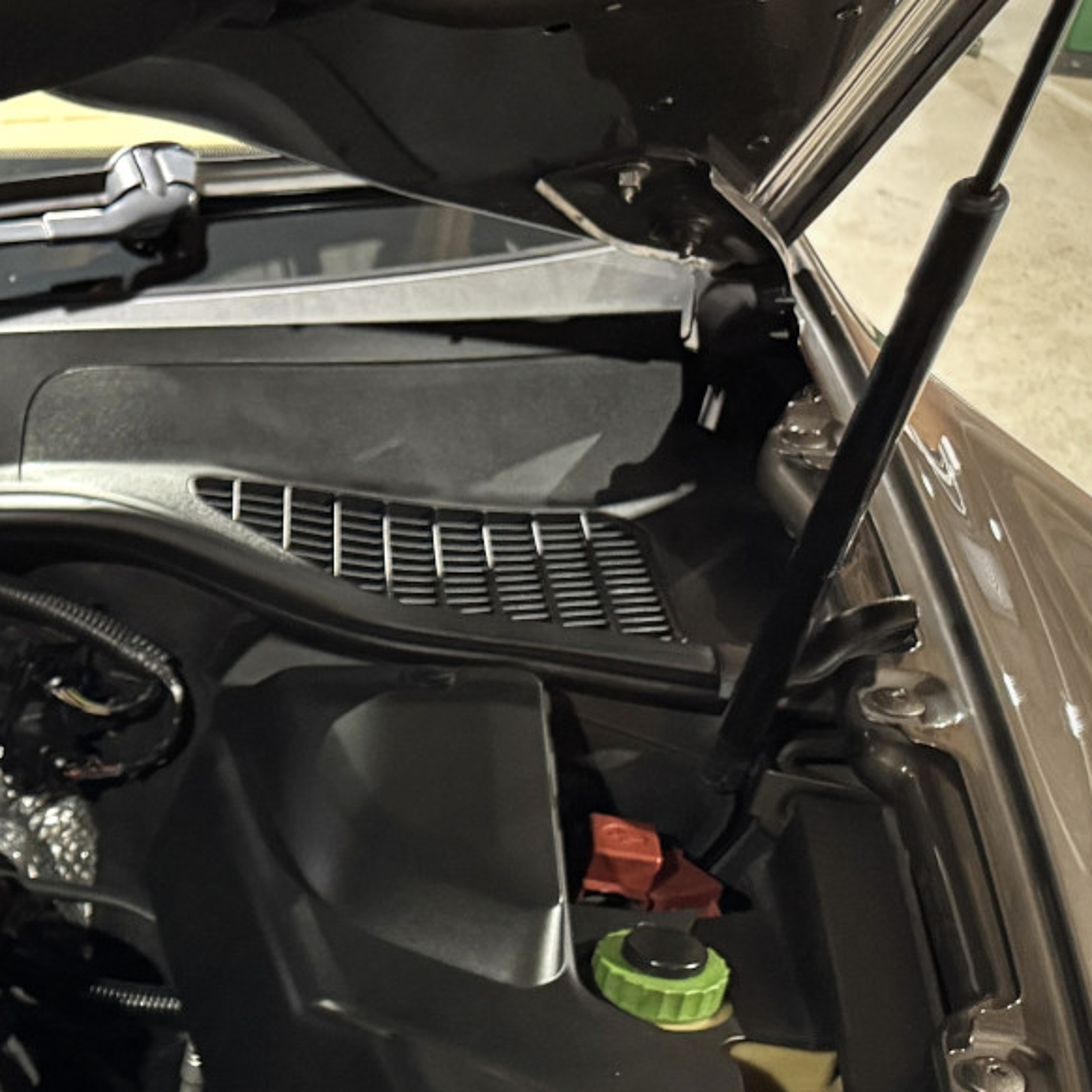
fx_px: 2498
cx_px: -653
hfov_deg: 20.3
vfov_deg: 23.1
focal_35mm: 70
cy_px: 1210
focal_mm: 6.76
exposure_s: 1/25
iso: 800
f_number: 1.78
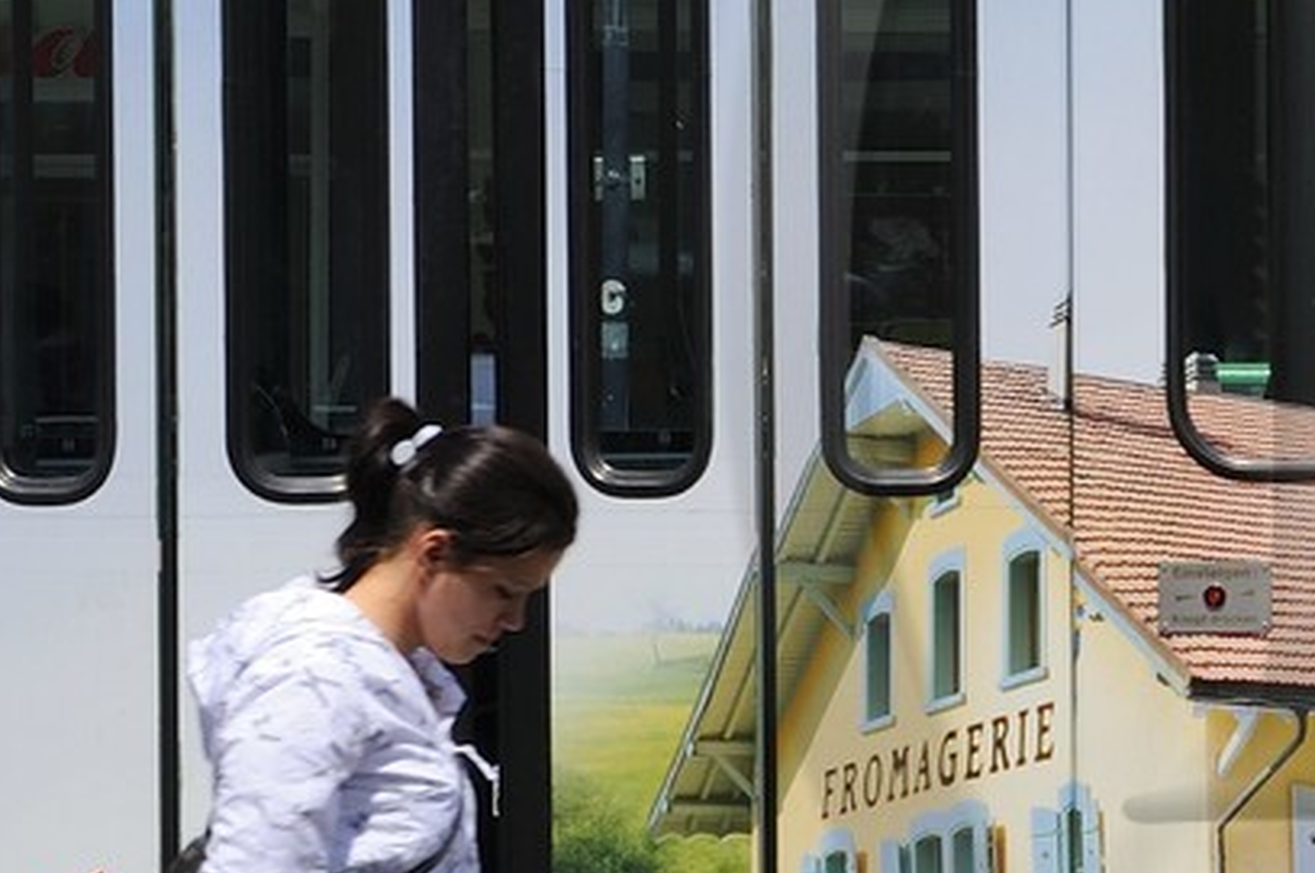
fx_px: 7151
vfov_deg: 7.0
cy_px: 296
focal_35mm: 196
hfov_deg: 10.1
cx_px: 2034
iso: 200
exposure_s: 1/160
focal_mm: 50
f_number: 16
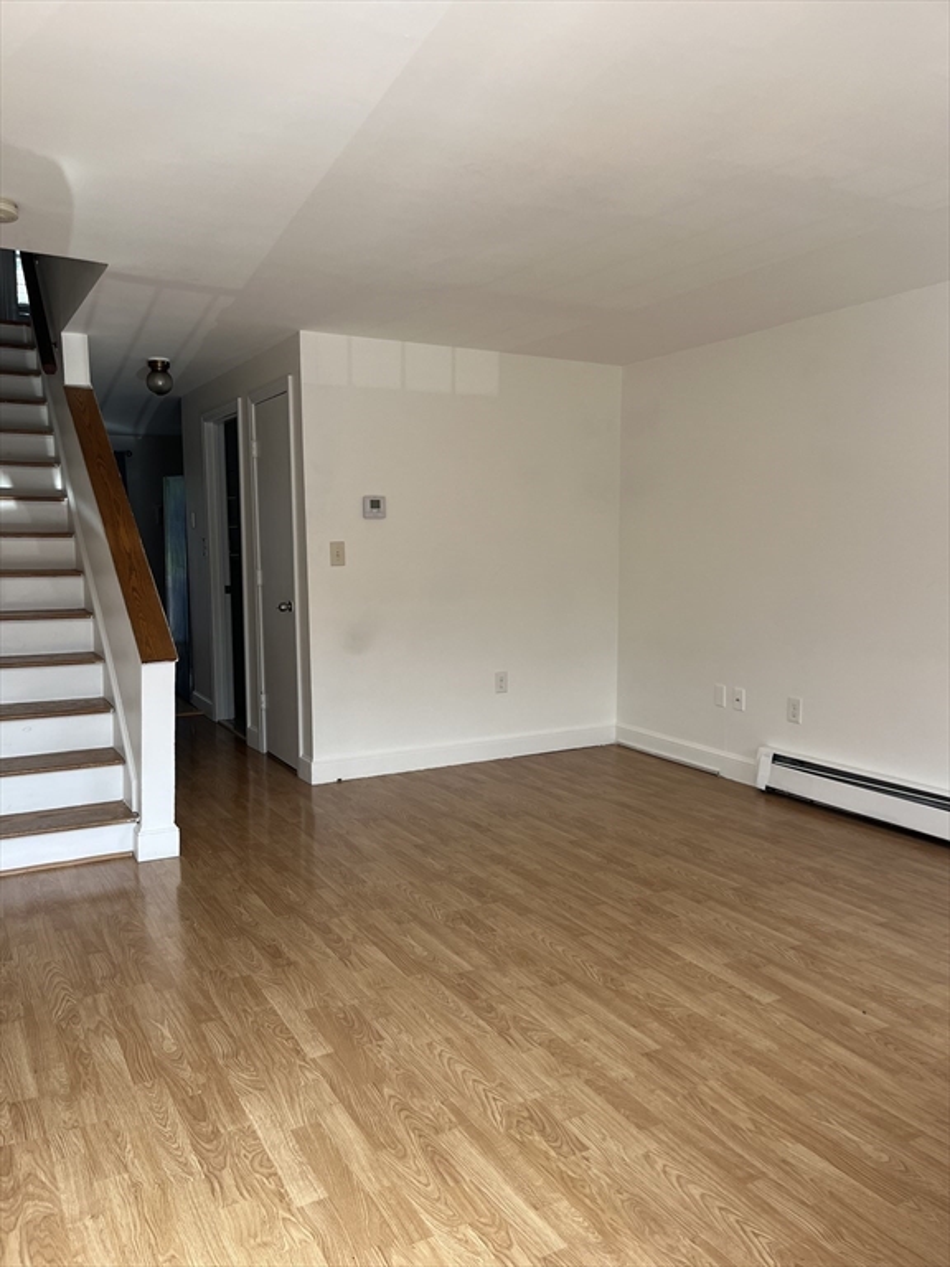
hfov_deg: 53.1
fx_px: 951
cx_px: 475
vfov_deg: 67.3
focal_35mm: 26
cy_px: 634
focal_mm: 5.1
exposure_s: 1/299
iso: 50
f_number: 1.6
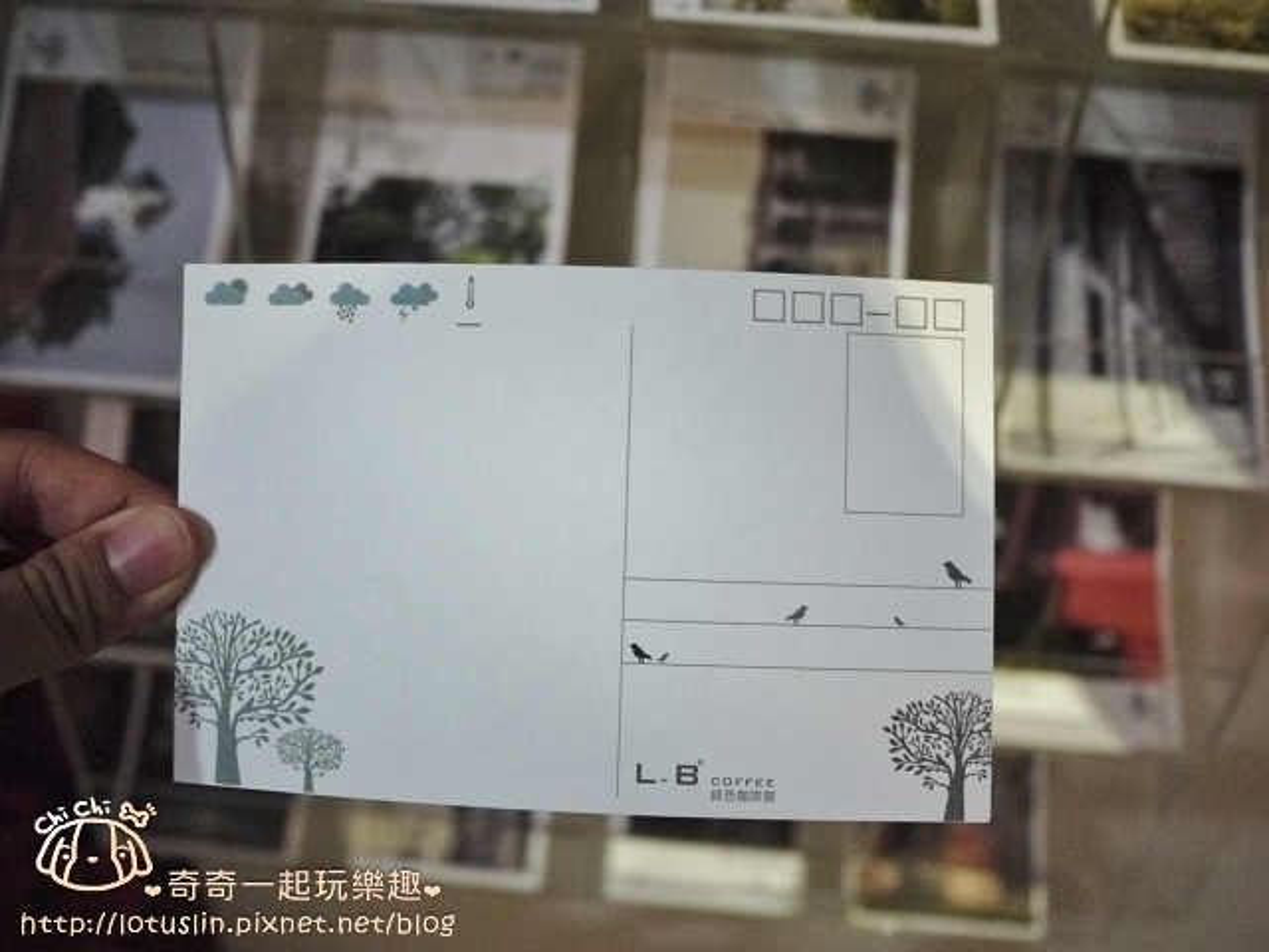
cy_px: 476
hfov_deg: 63.4
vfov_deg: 49.7
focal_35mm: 28
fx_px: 1026
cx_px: 634
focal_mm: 14
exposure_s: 1/60
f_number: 2.5
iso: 800
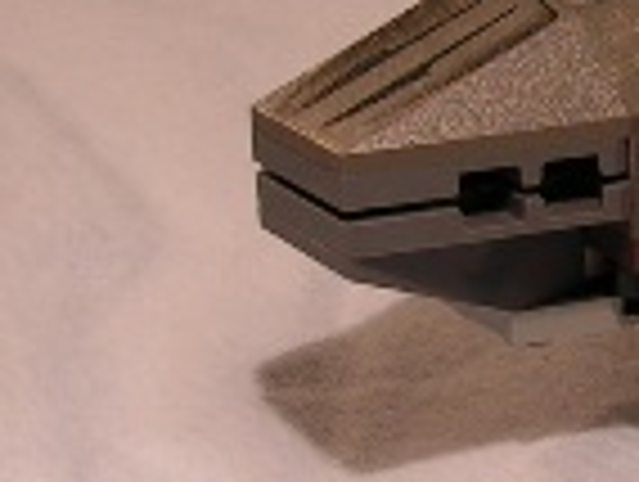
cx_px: 1080
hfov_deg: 11.5
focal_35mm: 162
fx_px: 2996
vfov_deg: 9.2
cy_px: 117
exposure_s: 1/50
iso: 64
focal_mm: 7.6
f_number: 3.2
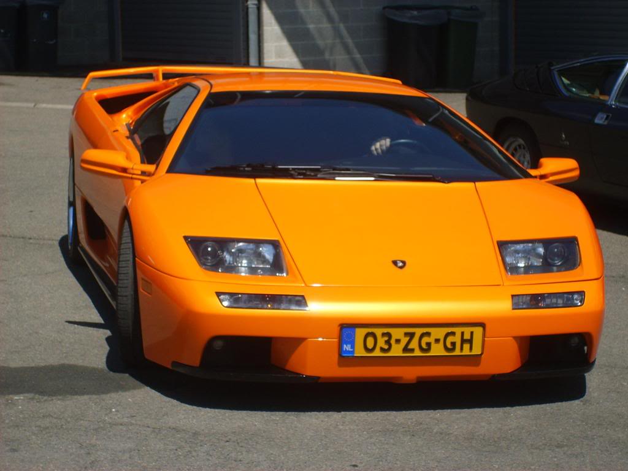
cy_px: 236
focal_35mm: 105
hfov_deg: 18.7
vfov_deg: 14.1
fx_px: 1905
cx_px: 314
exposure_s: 1/750
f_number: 4.9
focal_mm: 17.4
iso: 50
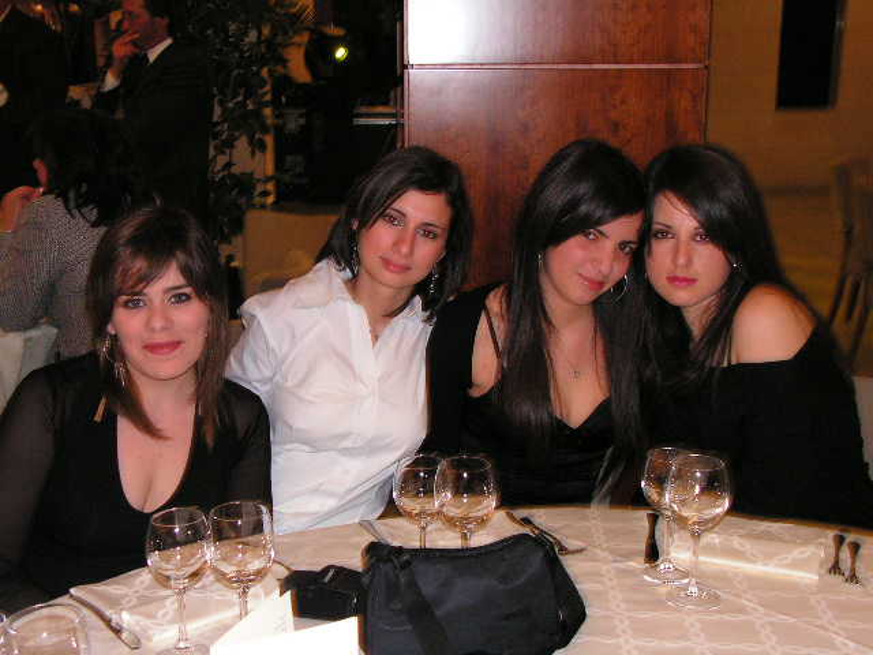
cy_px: 328
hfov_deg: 38.2
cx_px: 436
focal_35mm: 50
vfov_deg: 29.1
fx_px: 1261
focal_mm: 8.4
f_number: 3.2
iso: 200
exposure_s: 1/40
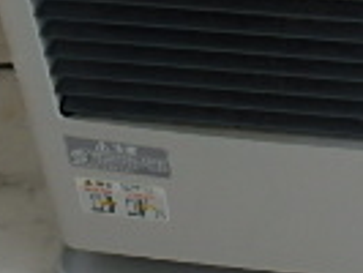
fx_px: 1060
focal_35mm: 101
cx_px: 439
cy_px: -93
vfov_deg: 14.0
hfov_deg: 18.4
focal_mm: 3.7
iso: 125
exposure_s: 1/60
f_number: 3.5
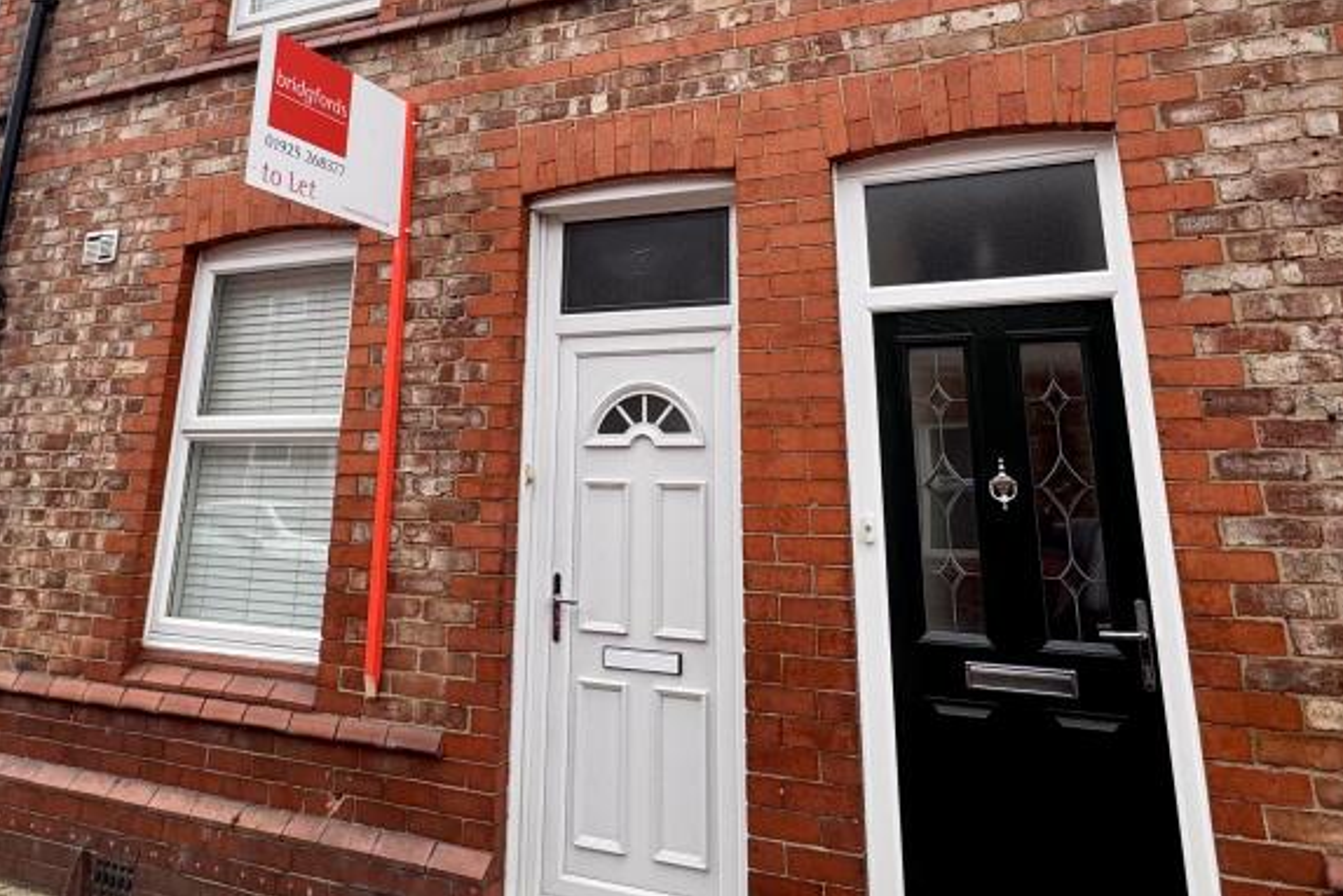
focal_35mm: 26
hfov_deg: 69.3
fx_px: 970
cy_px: 204
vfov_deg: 47.4
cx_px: 630
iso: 40
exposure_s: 1/324
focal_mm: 2.22
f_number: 2.2
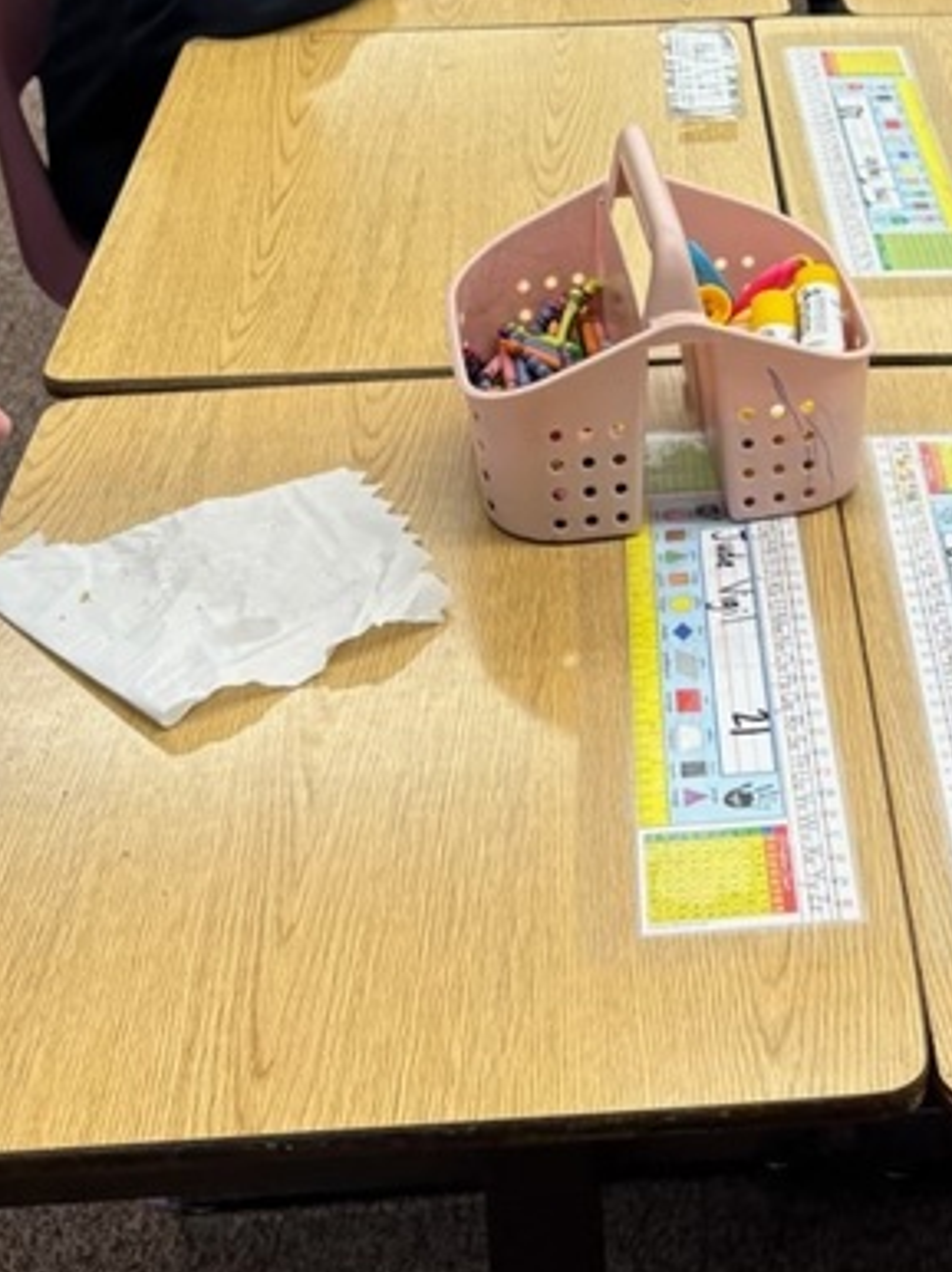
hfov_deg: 21.1
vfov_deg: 26.4
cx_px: 708
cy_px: -56
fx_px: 2533
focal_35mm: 69
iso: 100
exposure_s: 1/122
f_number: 1.6
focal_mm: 5.96
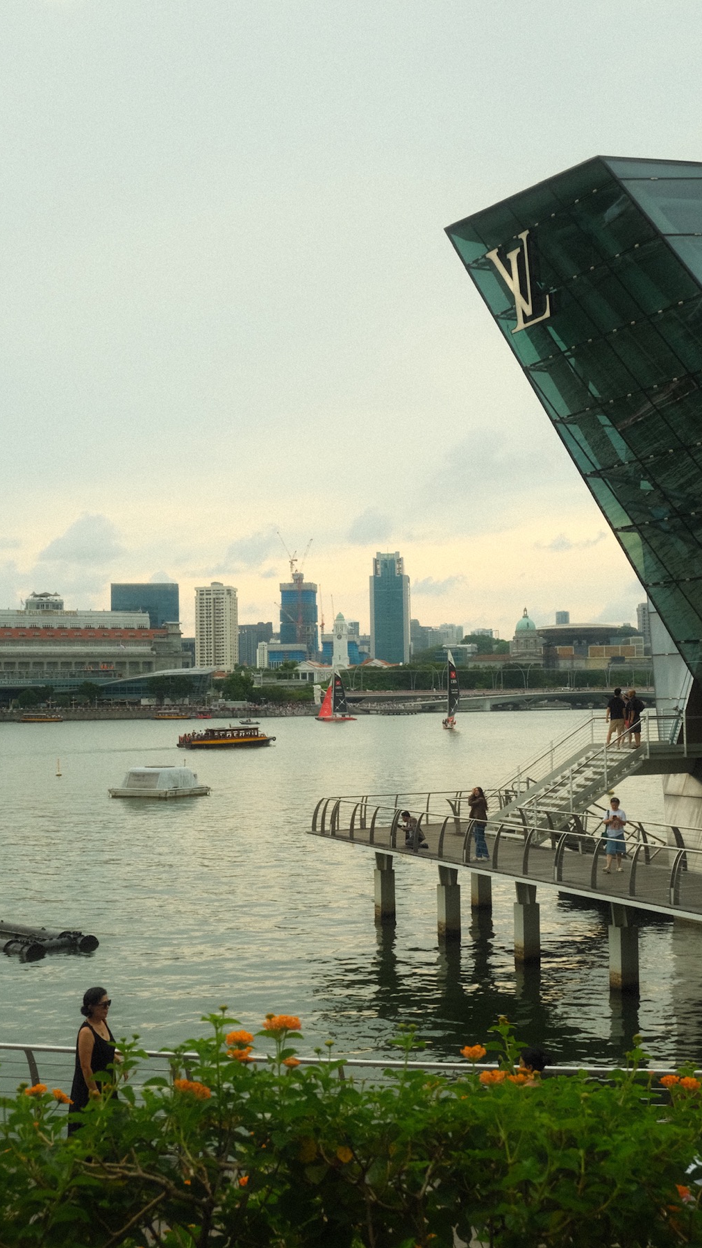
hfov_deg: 27.7
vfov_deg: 47.4
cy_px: 624
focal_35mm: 43
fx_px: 1423
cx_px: 397
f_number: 8
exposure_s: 1/1700
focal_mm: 27.1
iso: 2000
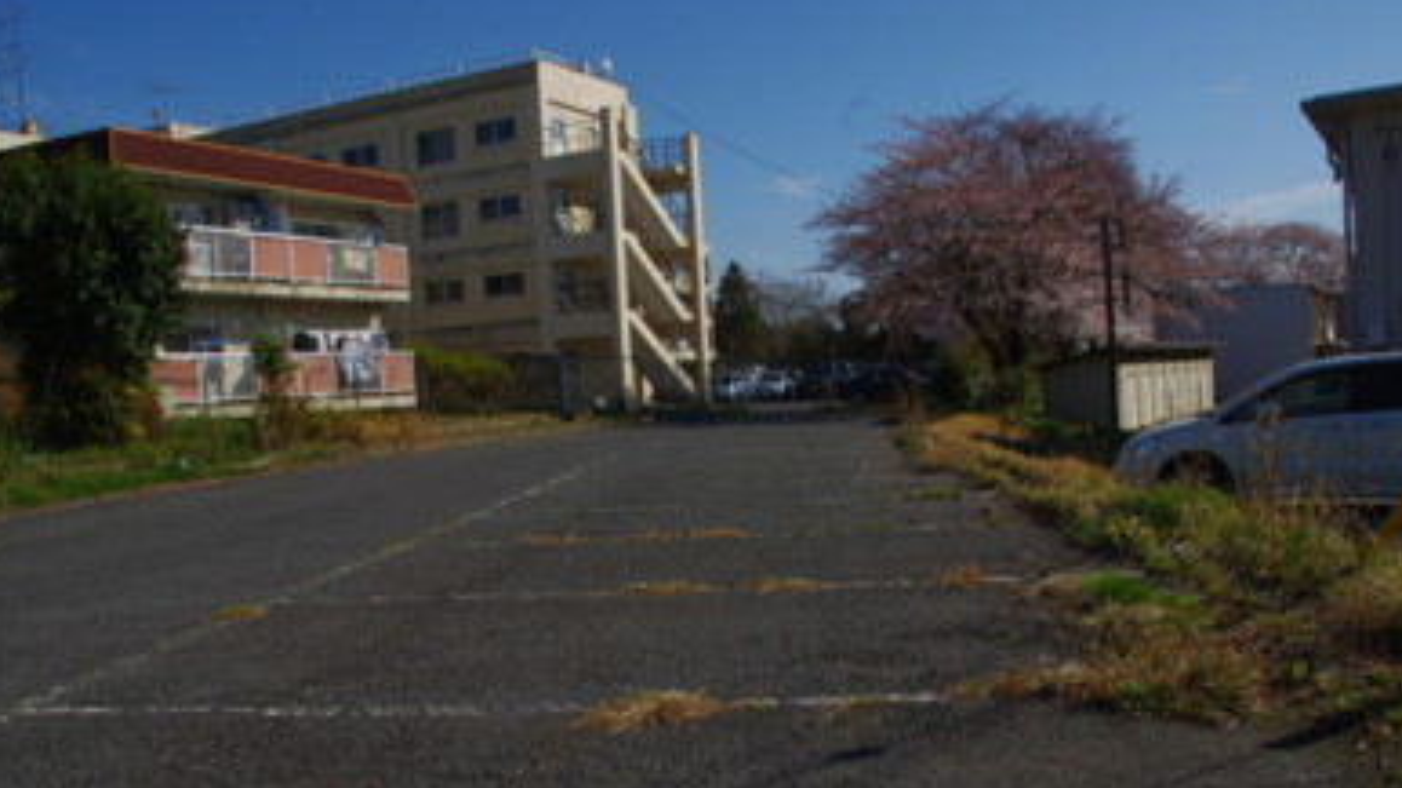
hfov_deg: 59.5
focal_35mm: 33
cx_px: 679
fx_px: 1227
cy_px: 472
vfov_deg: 35.5
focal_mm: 18
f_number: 11
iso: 100
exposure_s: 1/180
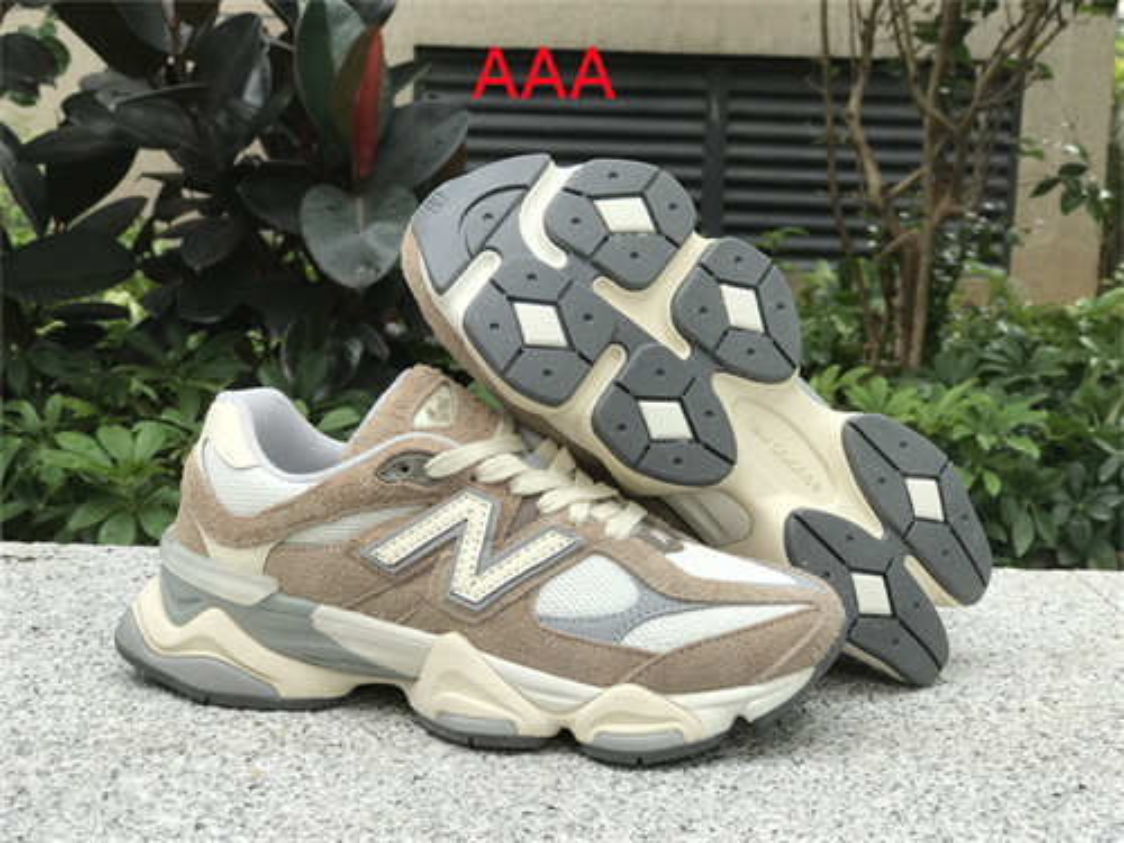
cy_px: 422
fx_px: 1851
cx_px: 562
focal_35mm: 57
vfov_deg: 25.7
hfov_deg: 33.8
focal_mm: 6.6
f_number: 2.8
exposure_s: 1/162
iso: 20
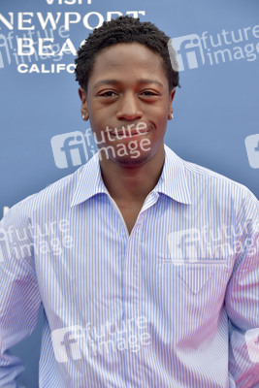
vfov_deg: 20.4
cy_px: 194
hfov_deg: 13.7
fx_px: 1078
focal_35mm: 100
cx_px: 130
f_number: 7.1
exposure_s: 1/250
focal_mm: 100
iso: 320
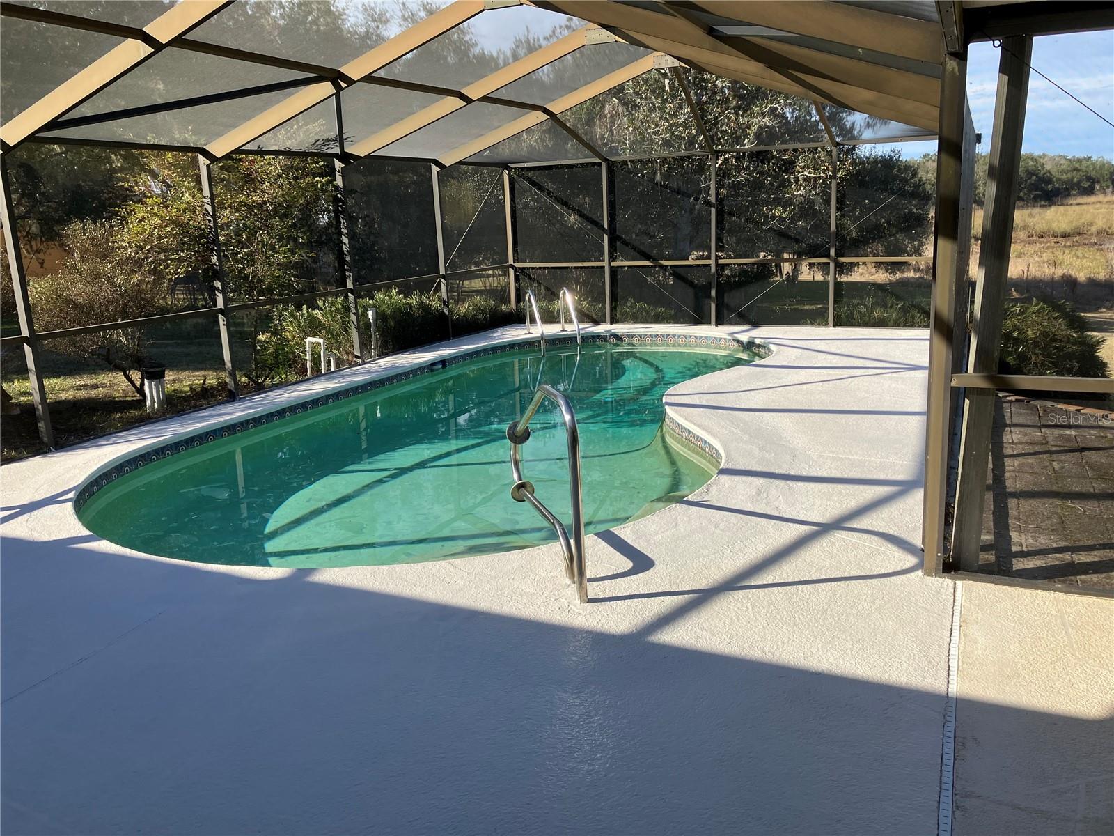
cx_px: 557
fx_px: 901
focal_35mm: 28
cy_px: 418
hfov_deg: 63.4
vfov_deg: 49.7
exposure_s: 1/1056
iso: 32
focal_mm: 3.99
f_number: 1.8
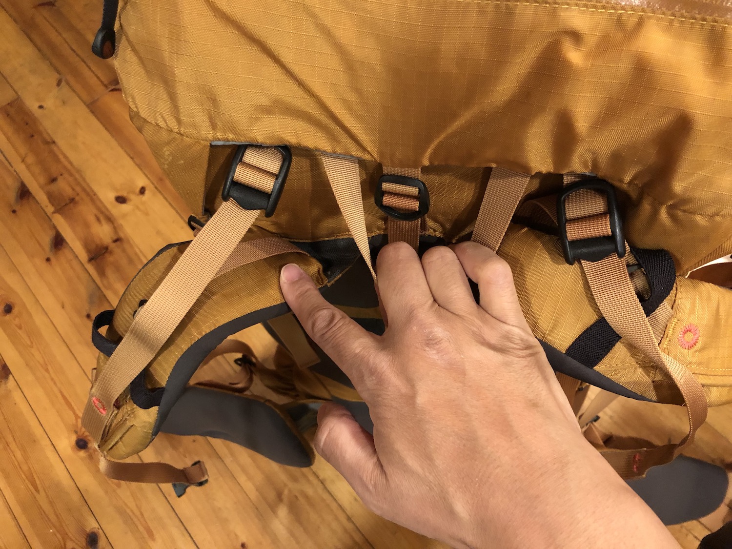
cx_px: 366
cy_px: 274
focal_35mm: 28
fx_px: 592
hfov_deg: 63.4
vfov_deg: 49.7
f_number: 1.8
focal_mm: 3.99
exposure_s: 1/5
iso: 80
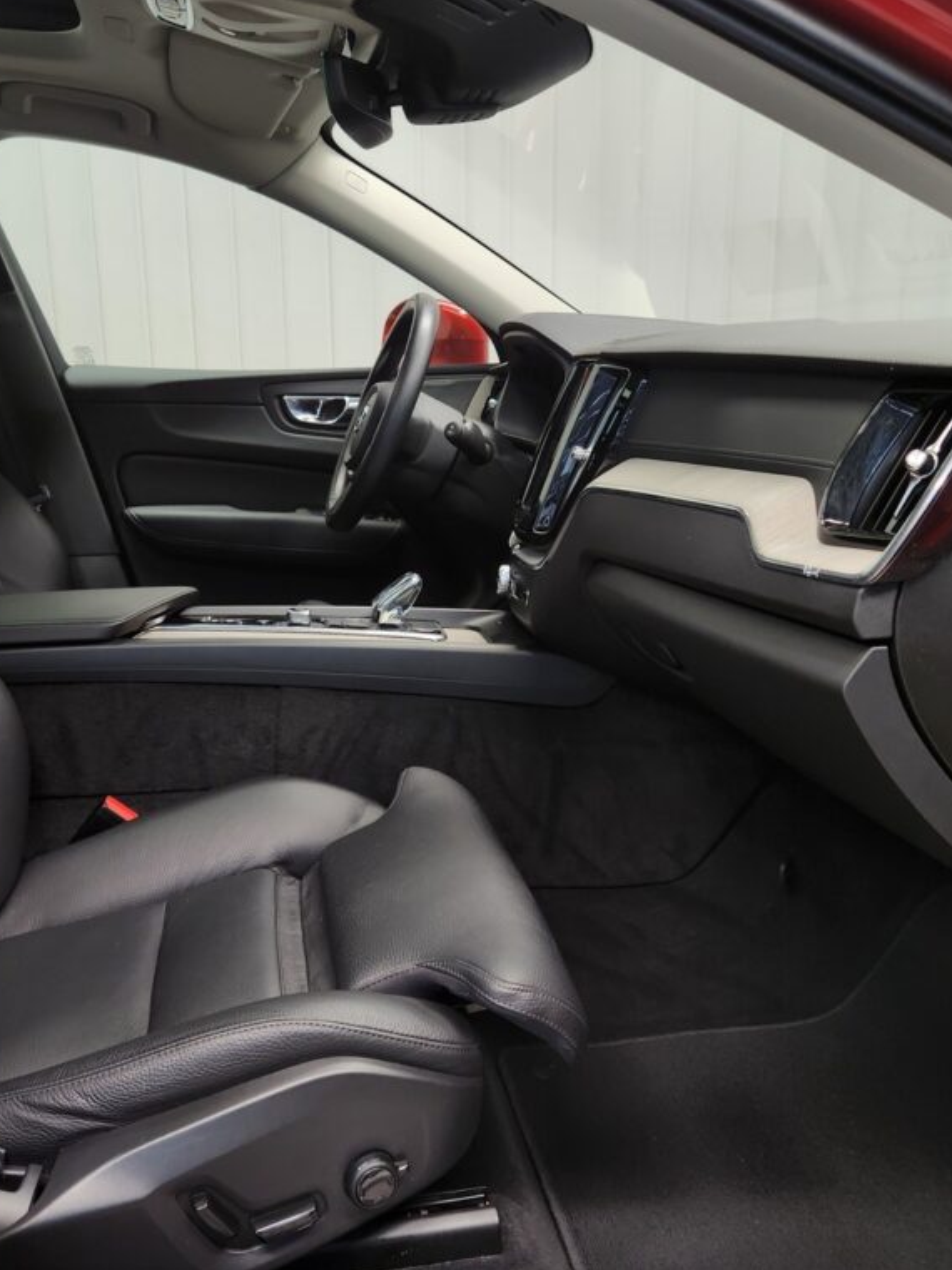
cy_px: 635
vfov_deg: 58.4
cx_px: 376
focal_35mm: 31
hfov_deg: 45.2
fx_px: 1137
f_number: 1.8
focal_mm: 5.4
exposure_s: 1/100
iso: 200
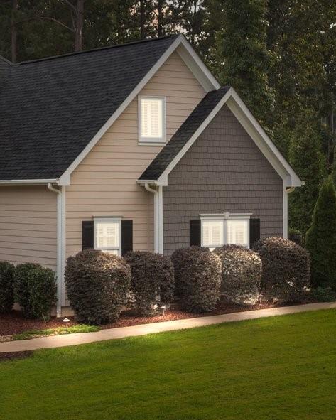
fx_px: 1131
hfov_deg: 16.5
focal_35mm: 91
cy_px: 176
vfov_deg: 21.0
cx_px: -1
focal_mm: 10.26
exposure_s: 1/120
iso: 100
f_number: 4
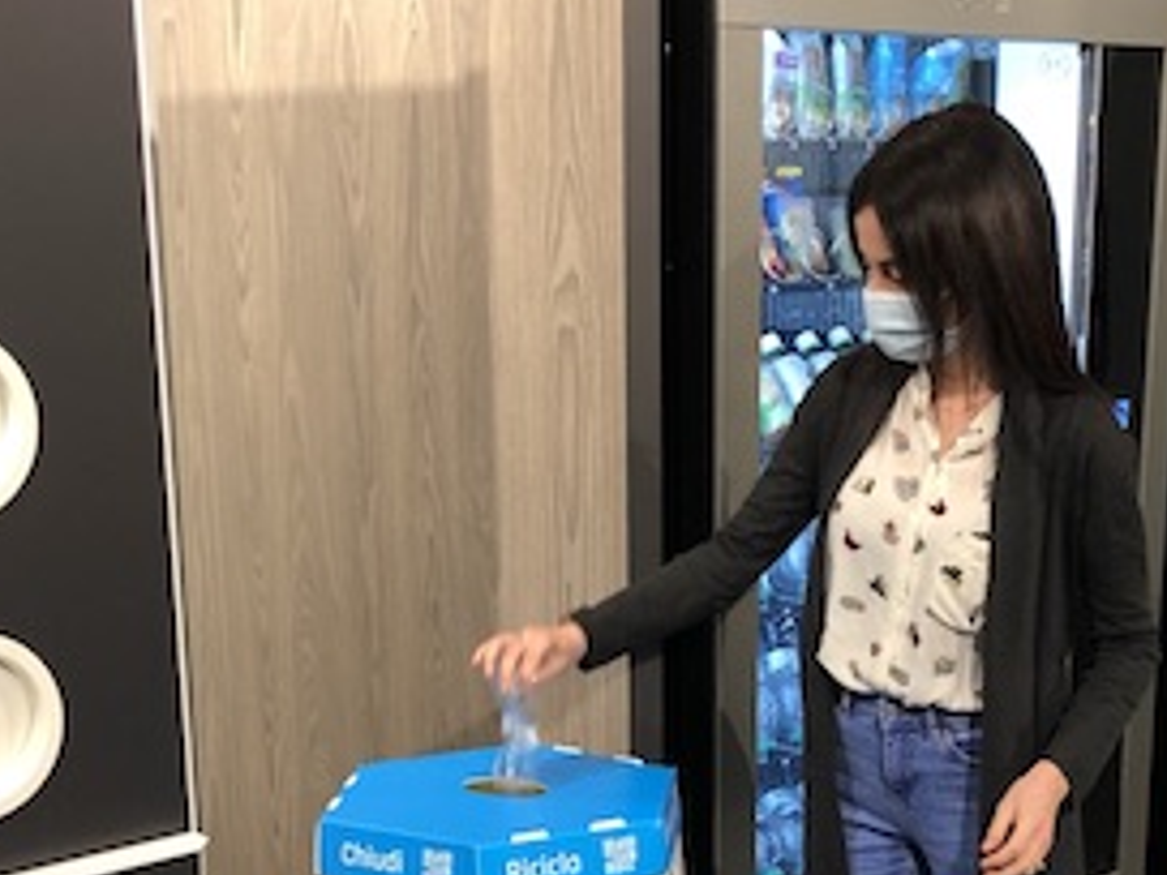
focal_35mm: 67
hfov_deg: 28.8
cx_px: 755
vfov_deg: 21.4
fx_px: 2259
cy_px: 802
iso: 40
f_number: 1.8
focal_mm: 4
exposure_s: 1/24
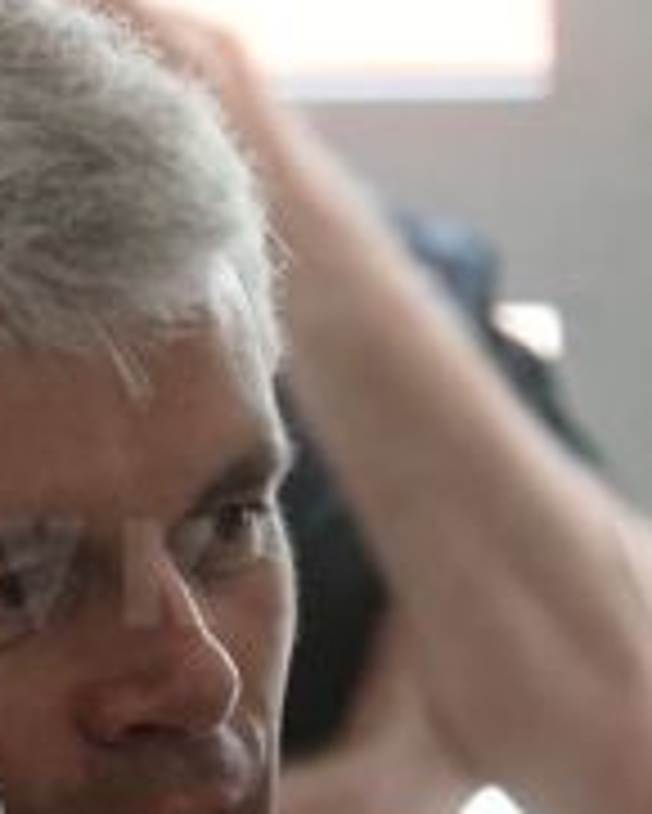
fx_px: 15714
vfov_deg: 3.0
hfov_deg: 2.4
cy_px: 1192
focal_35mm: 652
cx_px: 106
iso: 1600
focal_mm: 140
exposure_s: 1/125
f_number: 5.6
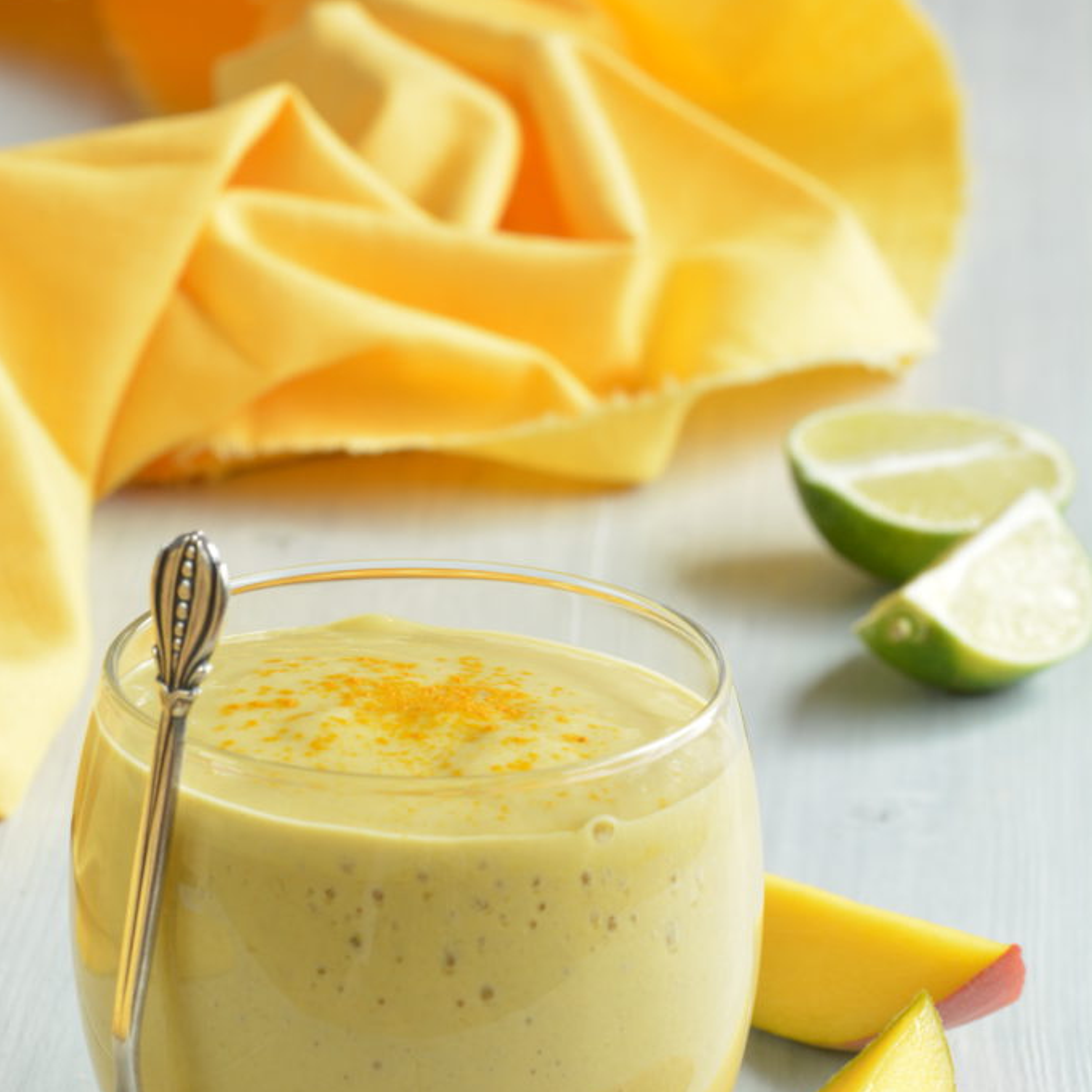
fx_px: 7197
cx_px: 545
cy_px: 711
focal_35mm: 202
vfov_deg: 8.7
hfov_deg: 8.7
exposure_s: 1/25
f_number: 14
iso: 250
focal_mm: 105
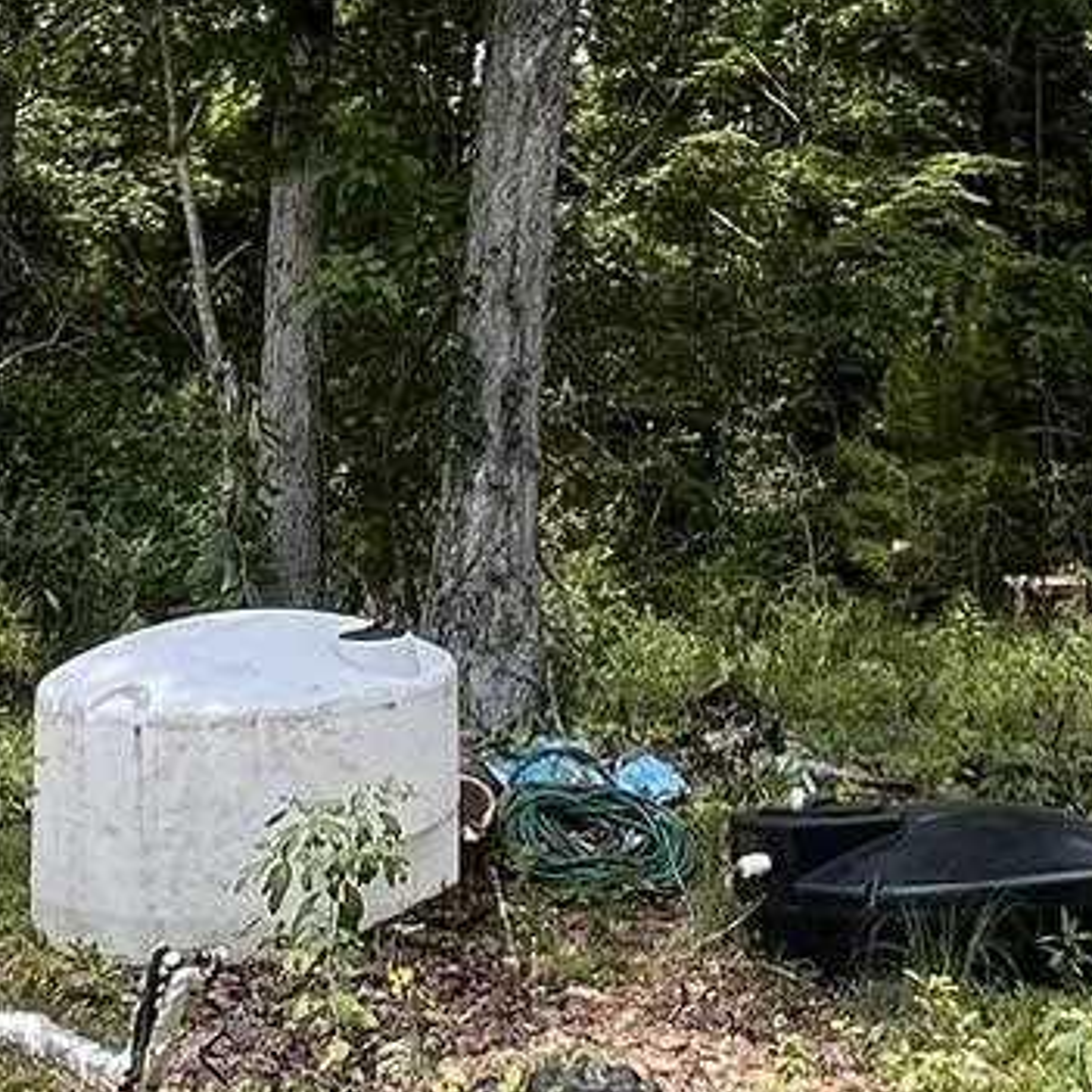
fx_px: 2391
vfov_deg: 23.3
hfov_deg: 25.6
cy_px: -264
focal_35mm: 67
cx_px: 737
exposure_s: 1/207
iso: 32
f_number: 1.8
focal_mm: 1.57
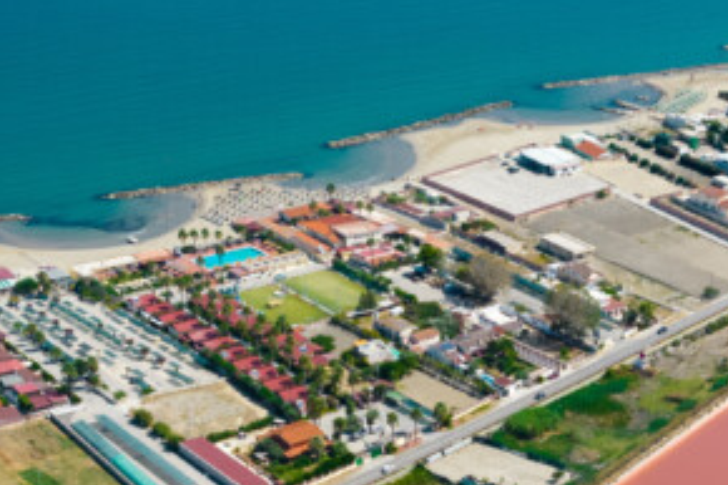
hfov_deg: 22.1
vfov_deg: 14.4
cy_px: 614
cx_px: 600
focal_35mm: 91
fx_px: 1839
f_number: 2.8
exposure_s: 1/2500
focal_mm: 8.4
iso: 100
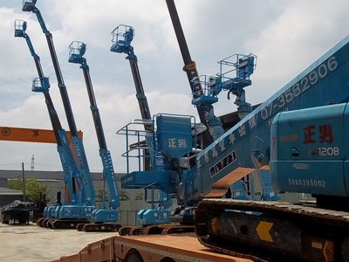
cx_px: 172
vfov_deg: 32.1
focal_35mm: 45
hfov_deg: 42.1
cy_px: 103
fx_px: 454
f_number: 8
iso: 80
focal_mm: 6.5
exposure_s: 1/400
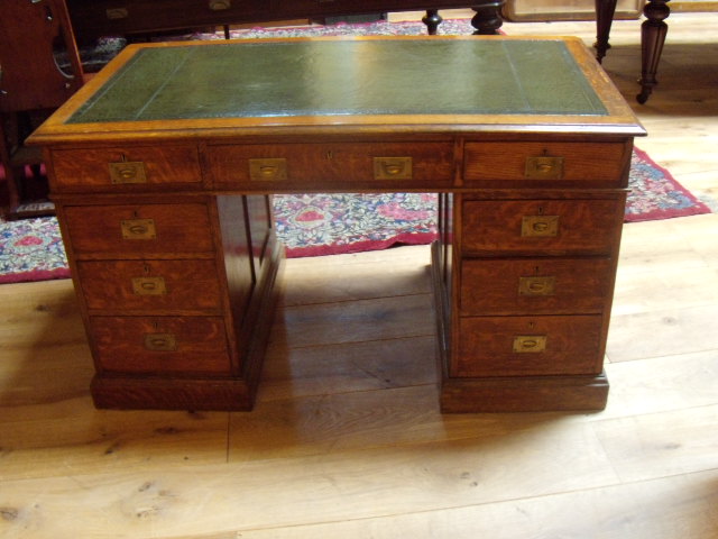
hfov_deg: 51.4
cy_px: 270
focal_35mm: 36
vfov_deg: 39.7
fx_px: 747
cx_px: 359
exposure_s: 1/8
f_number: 3.6
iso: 400
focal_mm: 6.4
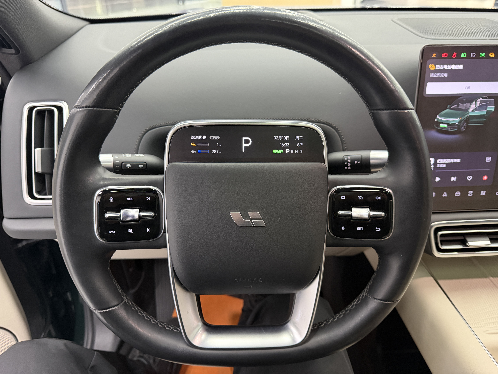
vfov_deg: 56.8
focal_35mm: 24
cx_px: 249
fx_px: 345
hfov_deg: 71.6
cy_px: 187
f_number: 1.78
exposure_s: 1/42
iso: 800
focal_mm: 6.76
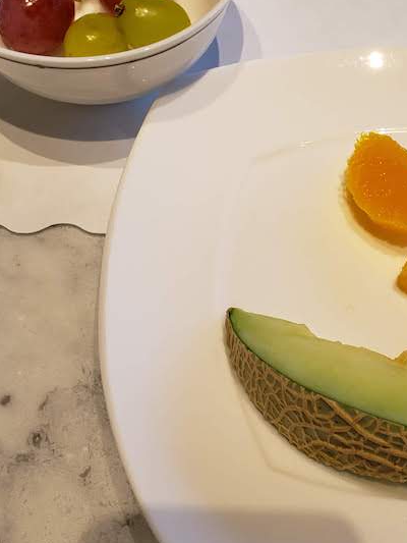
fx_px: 815
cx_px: 305
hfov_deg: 27.7
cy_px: 244
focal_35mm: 52
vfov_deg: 36.8
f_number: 2.4
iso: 80
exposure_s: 1/100
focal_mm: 4.3
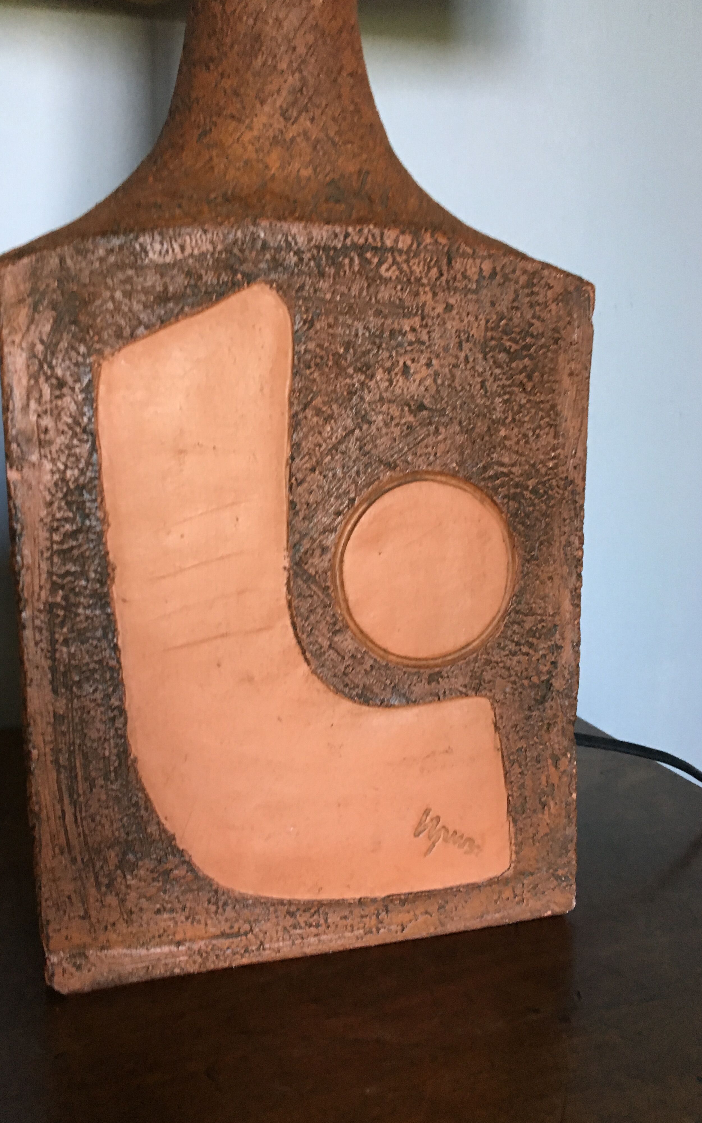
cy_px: 565
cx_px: 308
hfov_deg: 40.5
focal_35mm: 31
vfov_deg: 61.2
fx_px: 949
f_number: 2.2
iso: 160
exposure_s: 1/33
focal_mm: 4.15
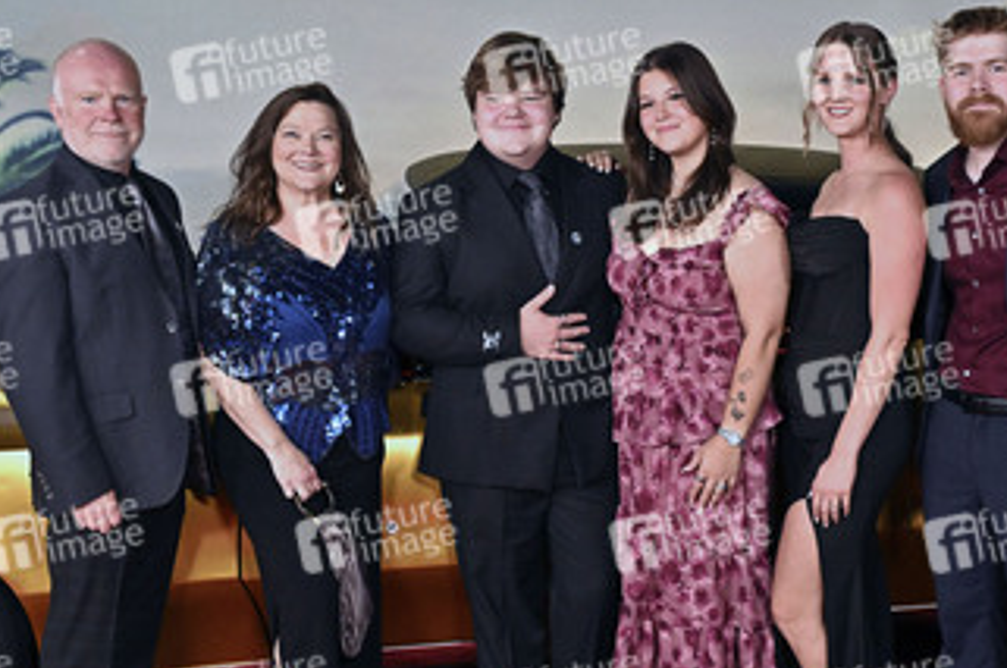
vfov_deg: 25.7
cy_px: 458
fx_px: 1452
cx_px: 607
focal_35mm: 52
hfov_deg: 38.1
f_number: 4
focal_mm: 37
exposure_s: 1/320
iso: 3200
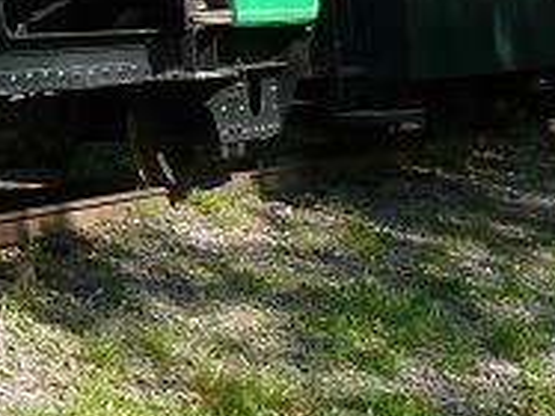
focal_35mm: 123
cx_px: -362
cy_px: -211
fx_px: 1971
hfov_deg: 14.5
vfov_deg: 11.5
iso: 100
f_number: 2.8
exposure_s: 1/640
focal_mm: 4.6
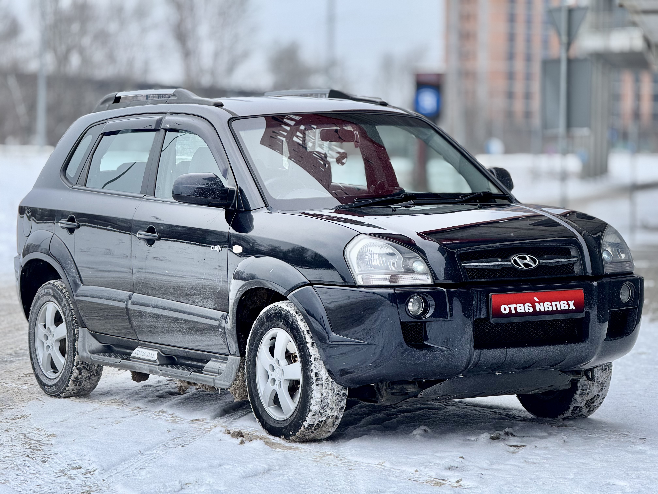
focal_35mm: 120
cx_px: 329
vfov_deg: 12.3
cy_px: 247
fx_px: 2281
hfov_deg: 16.4
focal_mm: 15.66
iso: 50
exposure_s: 1/313
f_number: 2.8
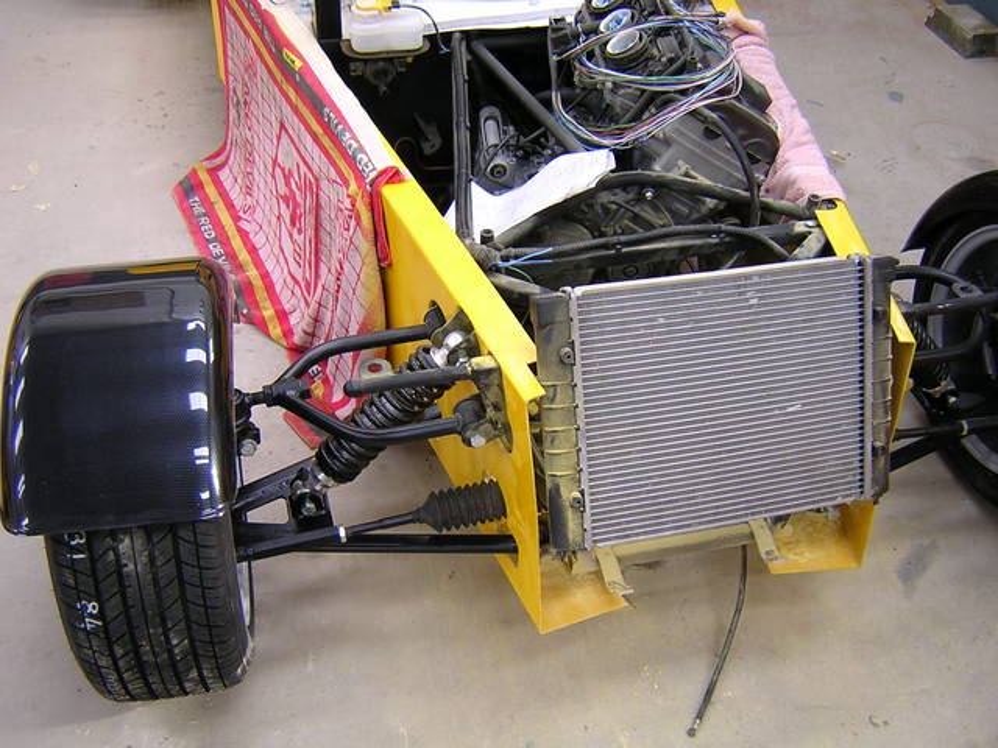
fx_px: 1038
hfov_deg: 51.4
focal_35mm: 36
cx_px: 499
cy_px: 374
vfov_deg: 39.7
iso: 100
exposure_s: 1/35.7
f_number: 2.6
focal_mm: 4.7
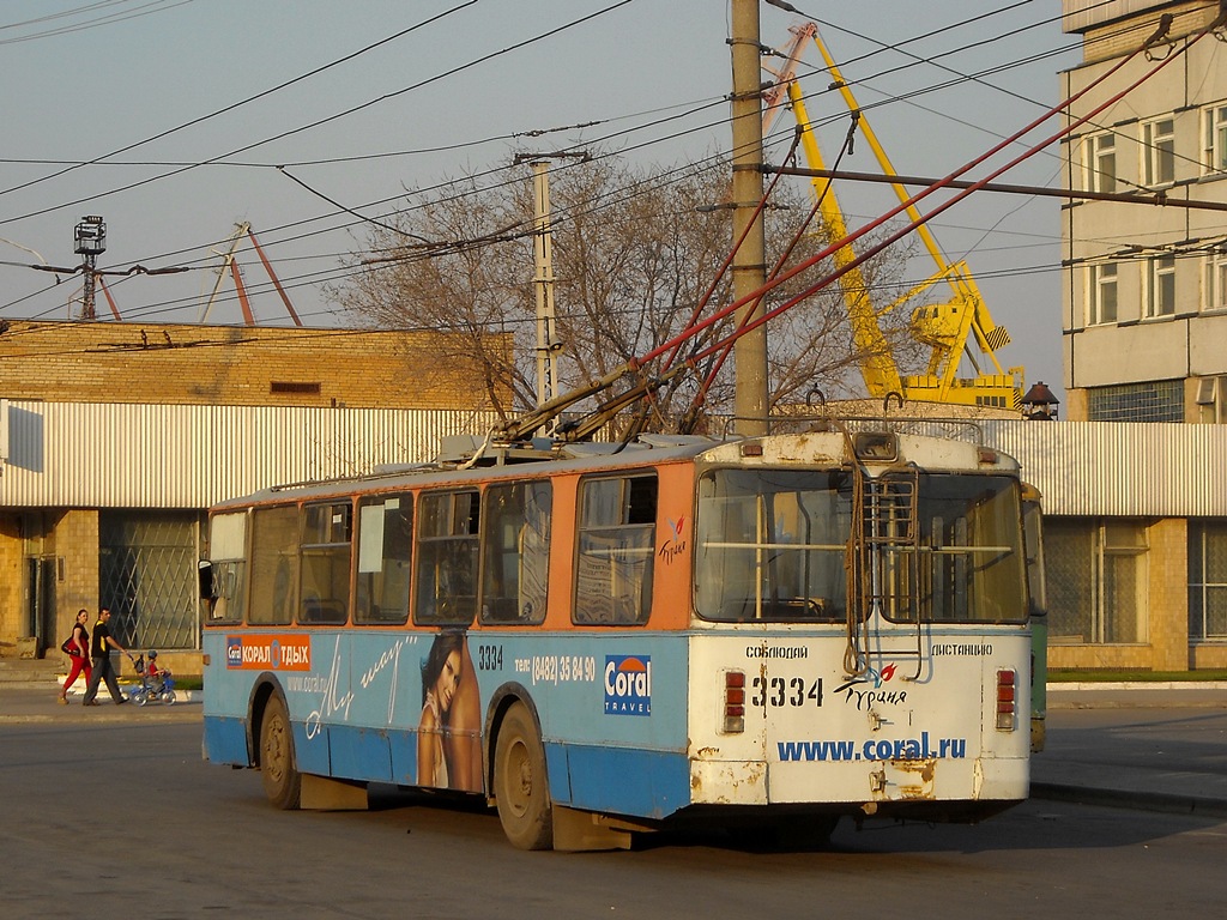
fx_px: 3722
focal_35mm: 105
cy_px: 460
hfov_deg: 18.7
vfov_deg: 14.1
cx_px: 614
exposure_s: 1/272
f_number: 4.7
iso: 64
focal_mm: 17.1
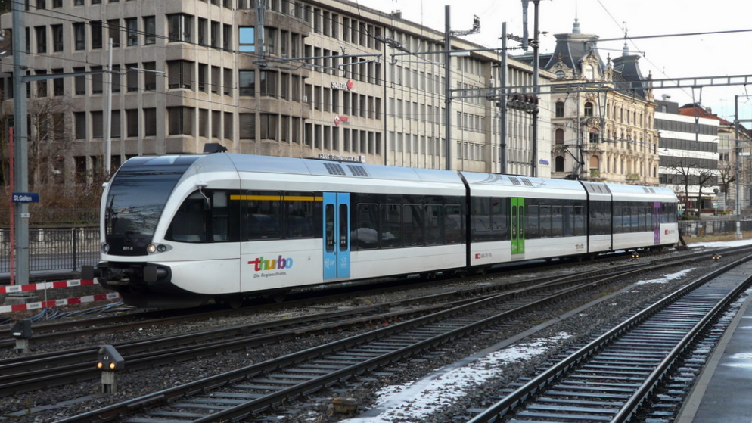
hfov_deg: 36.6
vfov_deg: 21.1
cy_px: 217
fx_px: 1137
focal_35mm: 57
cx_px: 376
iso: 100
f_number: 4
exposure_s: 1/125
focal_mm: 8.5
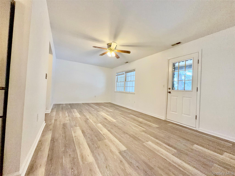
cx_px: 118
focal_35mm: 14
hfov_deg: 102.1
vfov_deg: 85.7
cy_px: 88
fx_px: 95
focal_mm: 2.22
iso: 320
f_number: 2.2
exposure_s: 1/120
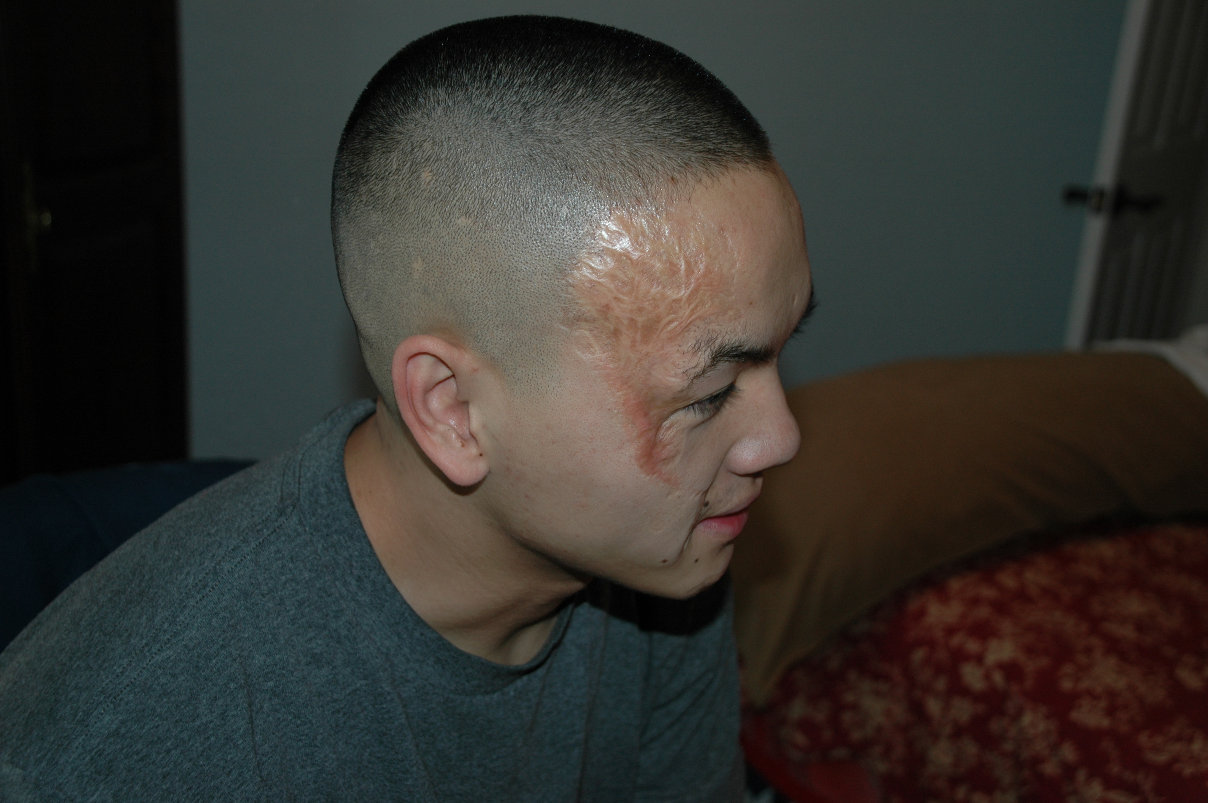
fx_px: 1559
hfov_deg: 42.4
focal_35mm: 46
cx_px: 604
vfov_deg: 28.9
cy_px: 402
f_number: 4.2
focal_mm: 31
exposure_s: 1/60
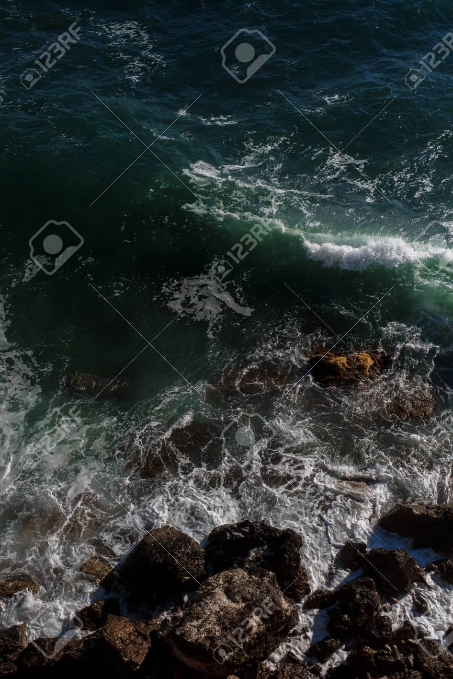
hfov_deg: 32.6
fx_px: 774
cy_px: 340
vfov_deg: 47.4
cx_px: 226
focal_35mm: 41
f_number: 5.6
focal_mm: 27.4
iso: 400
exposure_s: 1/4000
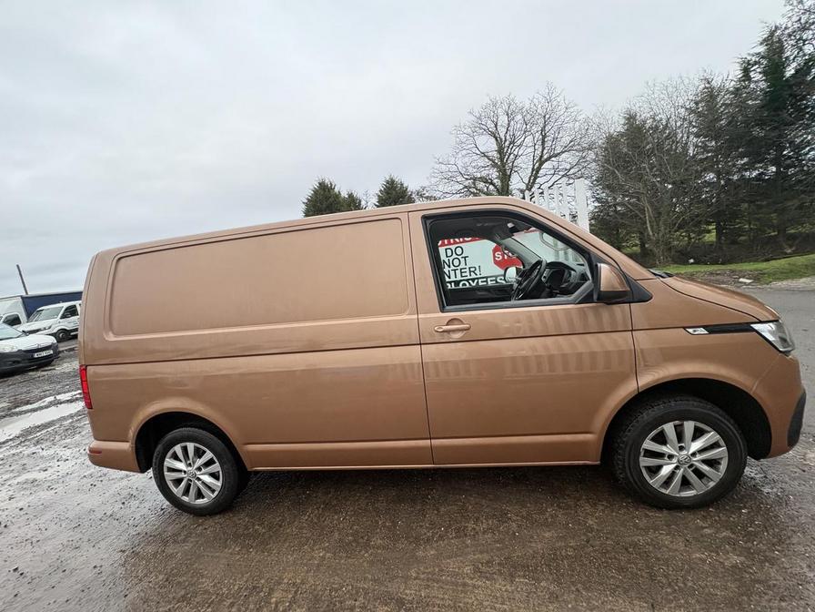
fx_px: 330
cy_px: 306
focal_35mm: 14
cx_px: 408
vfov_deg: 85.7
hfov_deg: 102.1
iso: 250
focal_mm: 2.22
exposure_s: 1/97
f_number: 2.2
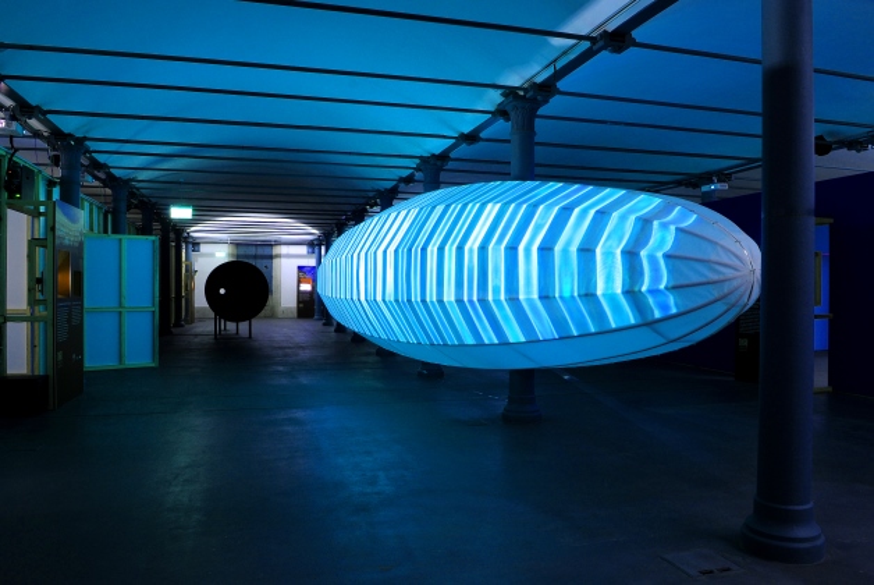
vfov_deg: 50.5
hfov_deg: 70.4
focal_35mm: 26
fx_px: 620
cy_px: 292
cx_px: 437
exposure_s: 6
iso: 250
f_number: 10
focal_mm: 17
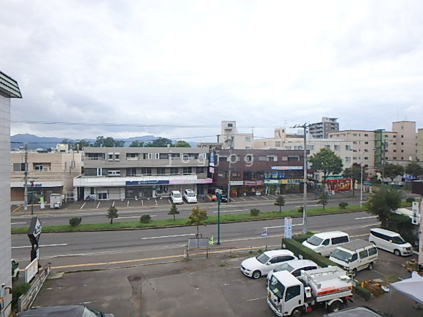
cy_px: 158
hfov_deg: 79.0
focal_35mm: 21
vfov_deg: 63.4
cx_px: 212
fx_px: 257
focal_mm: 3.7
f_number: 3.5
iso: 125
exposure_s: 1/250
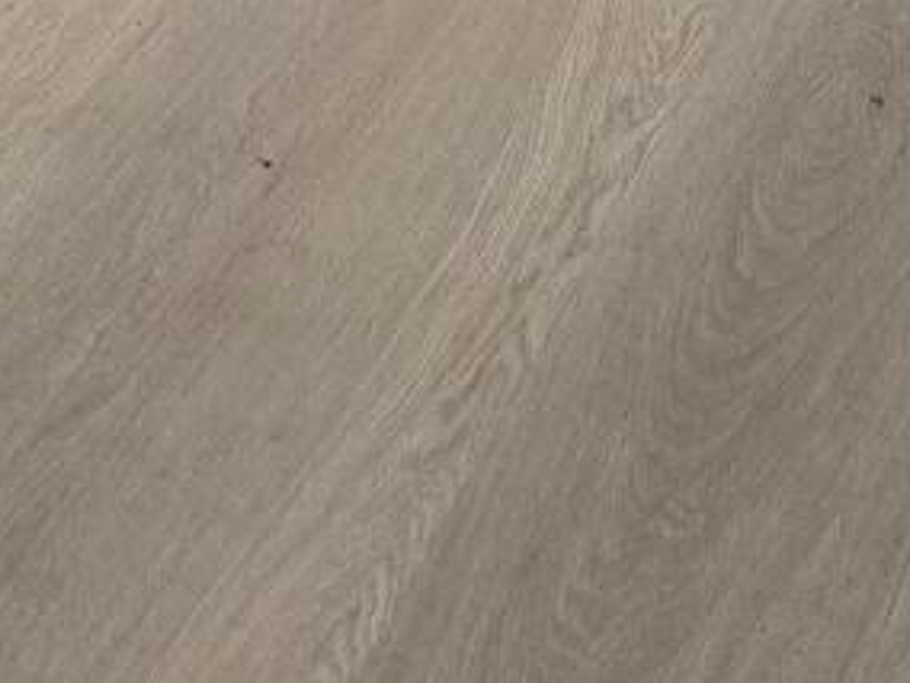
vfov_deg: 7.3
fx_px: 4259
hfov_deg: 12.2
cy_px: -1847
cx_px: 340
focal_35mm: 162
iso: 64
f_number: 1.7
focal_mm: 6.3
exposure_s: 1/60
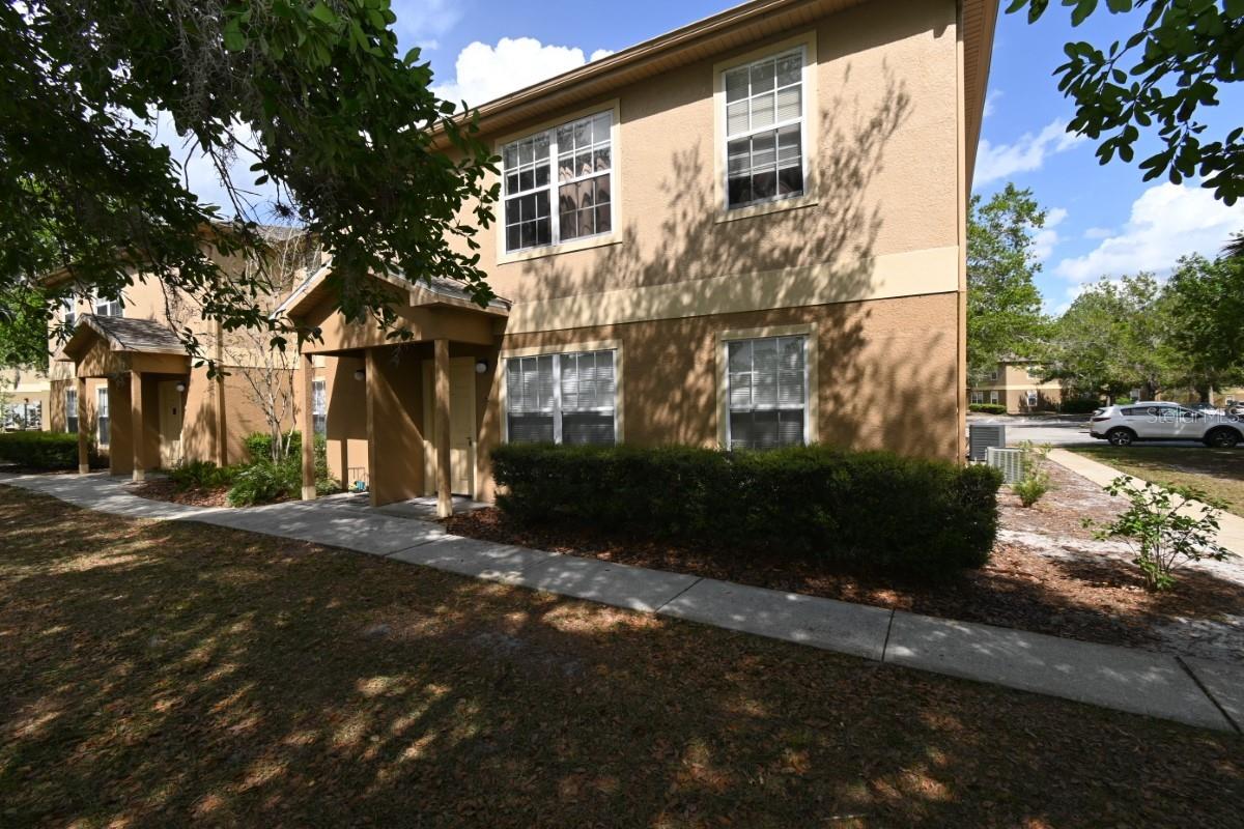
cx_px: 622
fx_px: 518
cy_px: 414
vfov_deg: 77.3
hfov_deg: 100.4
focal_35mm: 15
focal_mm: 10
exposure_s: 1/200
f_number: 8
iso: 100
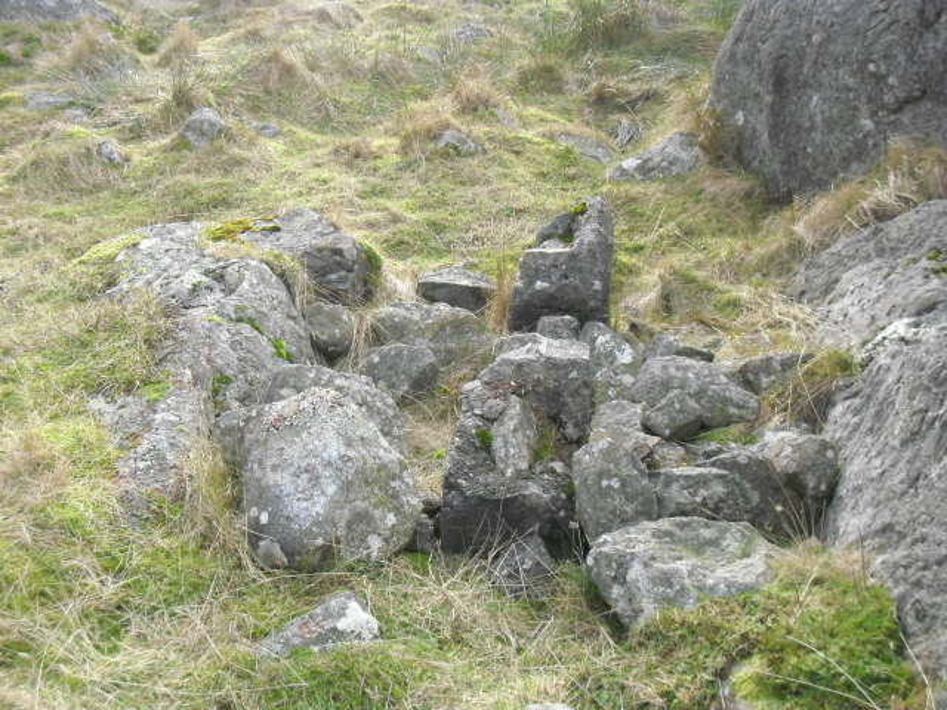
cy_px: 355
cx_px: 474
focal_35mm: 46
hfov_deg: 41.2
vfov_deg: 31.5
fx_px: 1258
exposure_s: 1/100
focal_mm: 7.6
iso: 200
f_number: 3.1
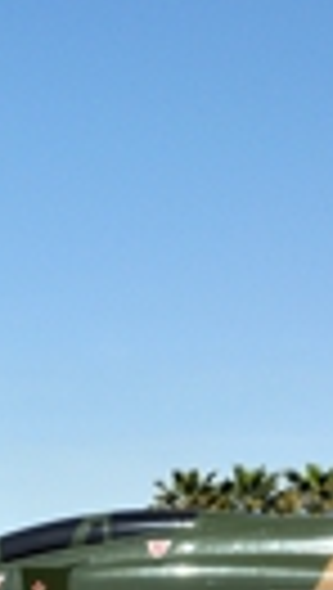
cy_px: 538
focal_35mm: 118
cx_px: 472
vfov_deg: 17.8
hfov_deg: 10.0
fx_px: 1846
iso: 200
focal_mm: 24
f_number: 10
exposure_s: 1/400
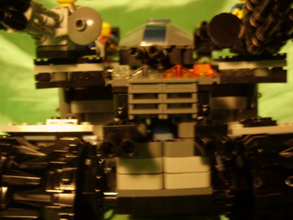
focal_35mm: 47
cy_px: 113
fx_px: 398
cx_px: 161
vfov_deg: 30.9
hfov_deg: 40.4
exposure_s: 1/7
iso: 100
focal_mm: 7.8
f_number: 2.8
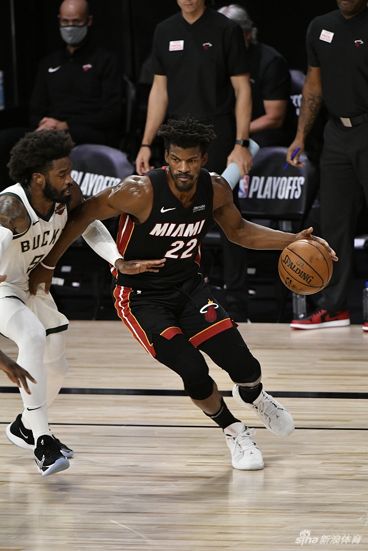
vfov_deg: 3.9
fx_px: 8047
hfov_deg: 2.6
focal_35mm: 525
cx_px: 184
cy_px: 276
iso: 4000
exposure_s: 1/800
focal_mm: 350
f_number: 4
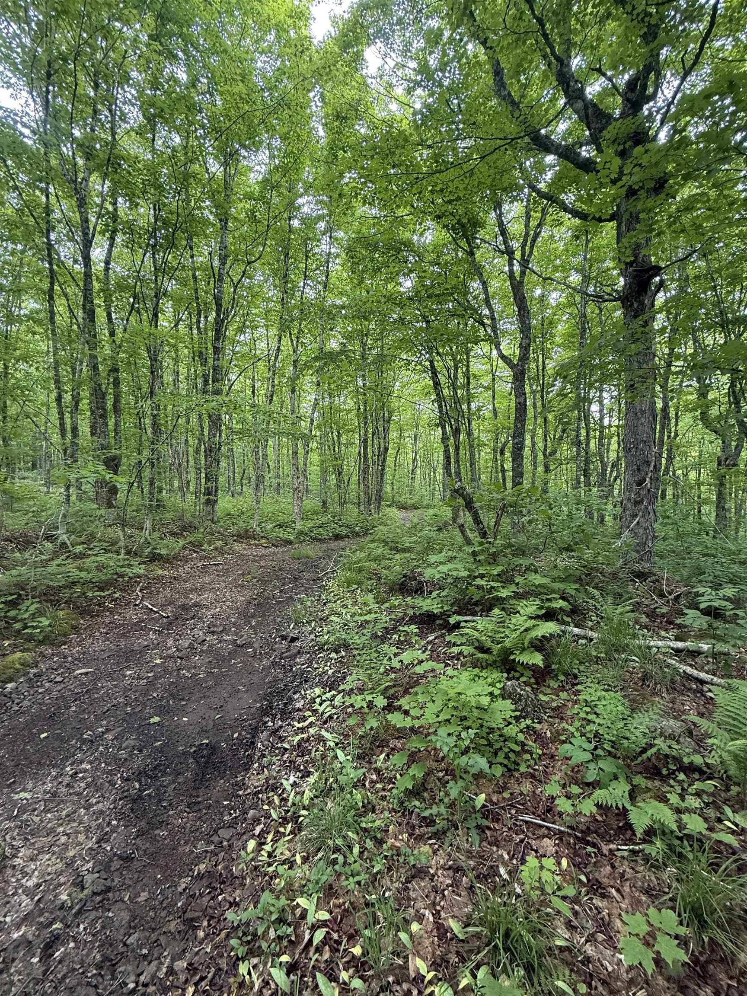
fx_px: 403
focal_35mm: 14
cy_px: 498
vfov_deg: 102.1
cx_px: 374
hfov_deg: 85.7
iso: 160
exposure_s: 1/99
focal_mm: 2.22
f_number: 2.2
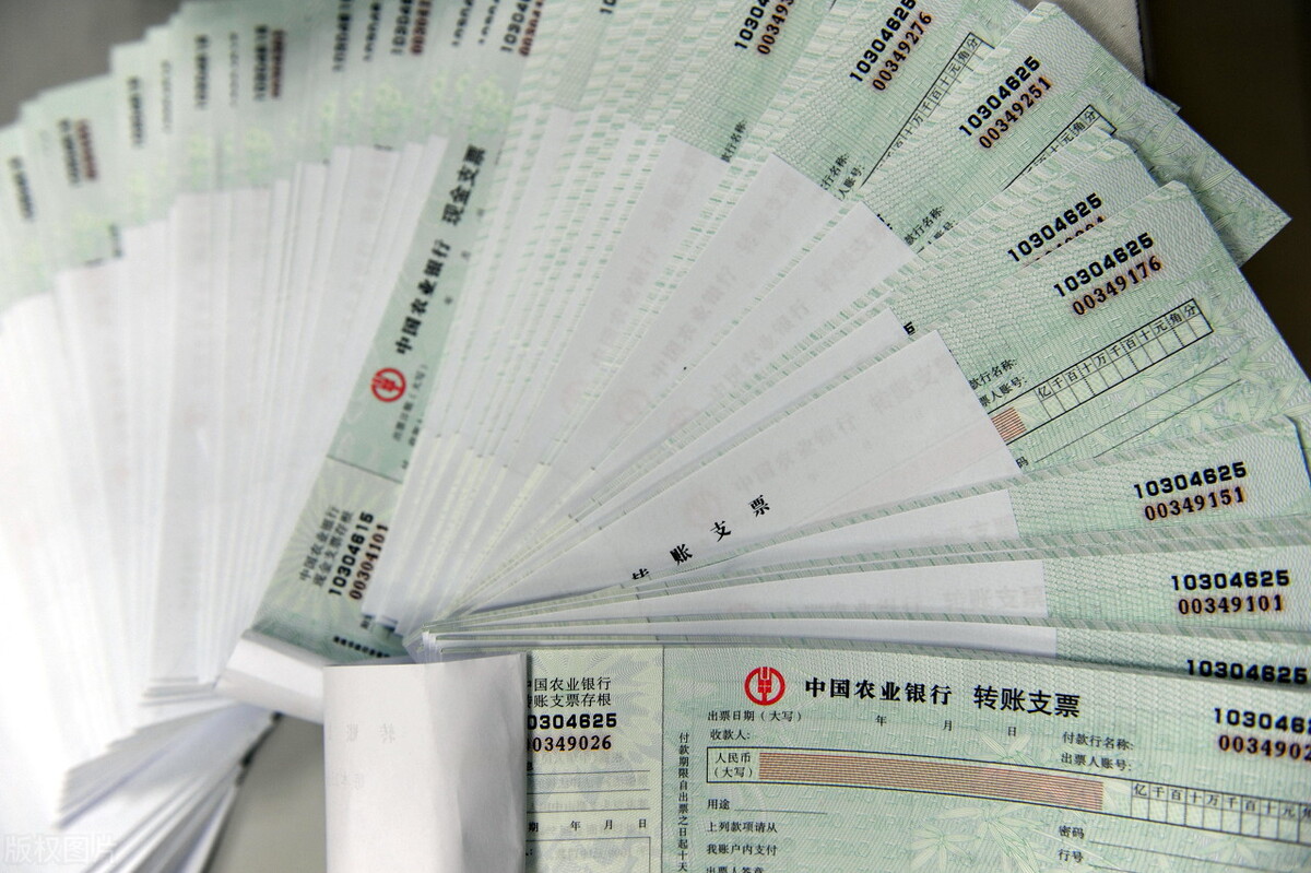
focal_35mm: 36
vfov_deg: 36.8
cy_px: 436
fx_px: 1310
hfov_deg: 53.2
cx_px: 656
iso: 200
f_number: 4
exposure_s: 1/60
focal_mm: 36
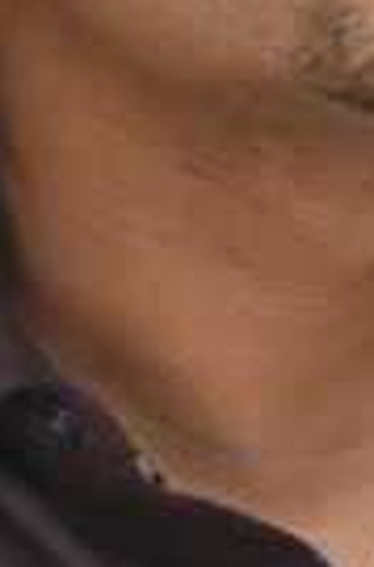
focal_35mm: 646
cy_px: -189
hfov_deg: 2.1
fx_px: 10152
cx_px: 349
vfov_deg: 3.2
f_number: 8
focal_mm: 145
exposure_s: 1/400
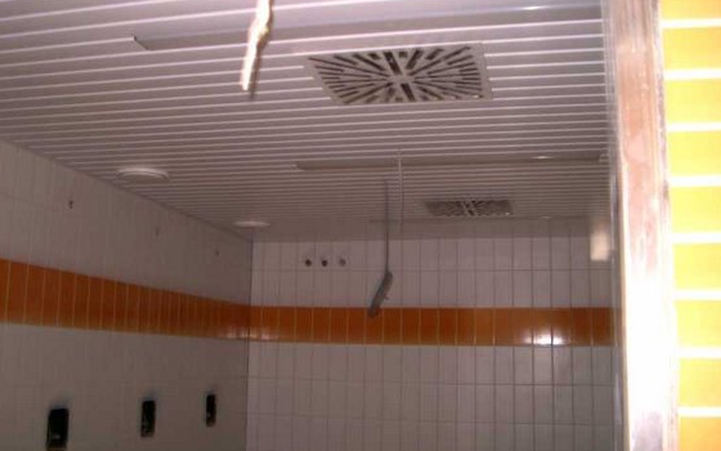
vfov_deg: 30.5
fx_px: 825
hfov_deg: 47.2
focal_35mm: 42
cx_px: 337
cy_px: 214
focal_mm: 7.6
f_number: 2.6
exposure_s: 1
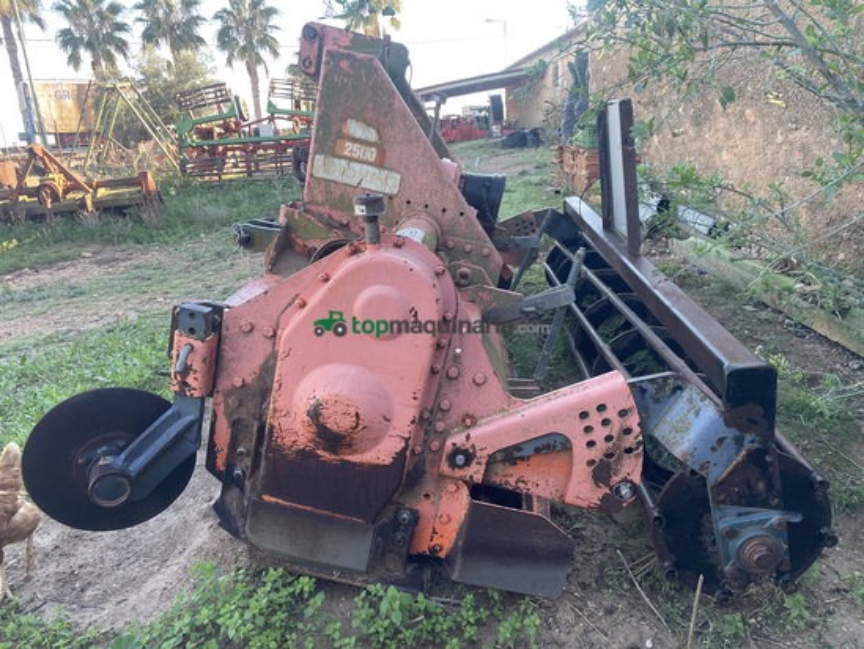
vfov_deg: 53.1
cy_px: 324
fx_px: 649
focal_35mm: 26
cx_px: 432
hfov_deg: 67.3
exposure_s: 1/150
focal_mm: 4.2
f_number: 1.6
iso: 32
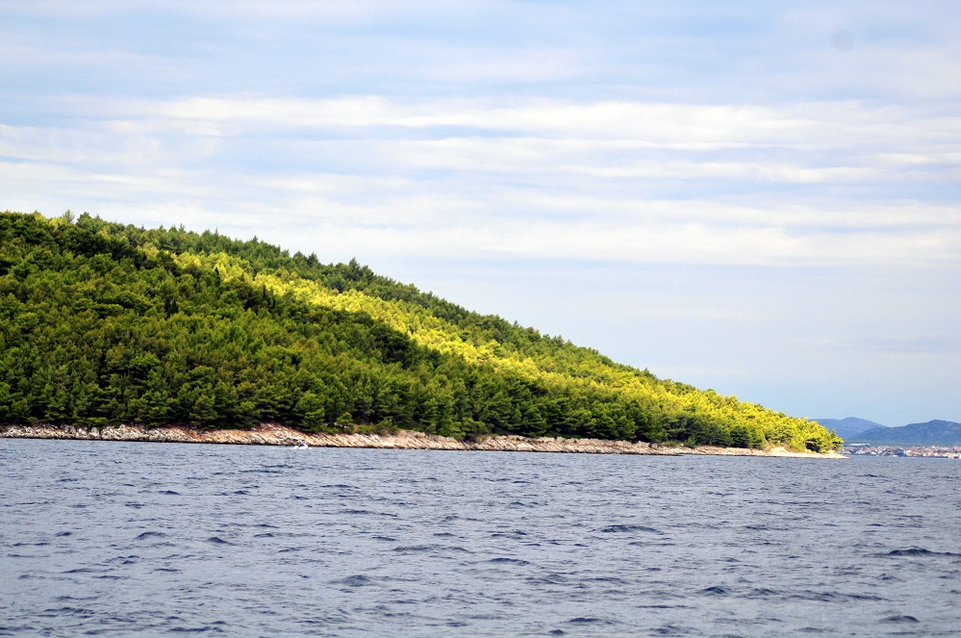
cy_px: 319
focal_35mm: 168
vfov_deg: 8.1
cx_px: 480
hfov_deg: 12.2
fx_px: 4478
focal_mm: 112
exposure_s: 1/1600
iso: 320
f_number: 4.5
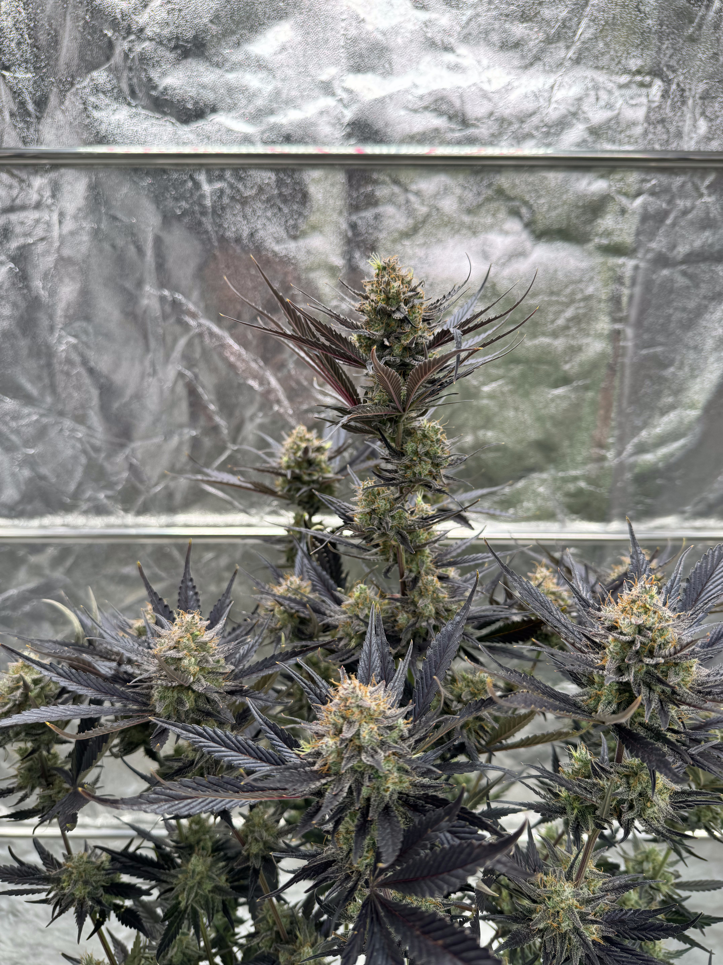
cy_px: 482
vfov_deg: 71.6
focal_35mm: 24
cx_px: 362
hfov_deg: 56.8
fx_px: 668
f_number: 1.78
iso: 80
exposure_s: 1/320
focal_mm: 6.76
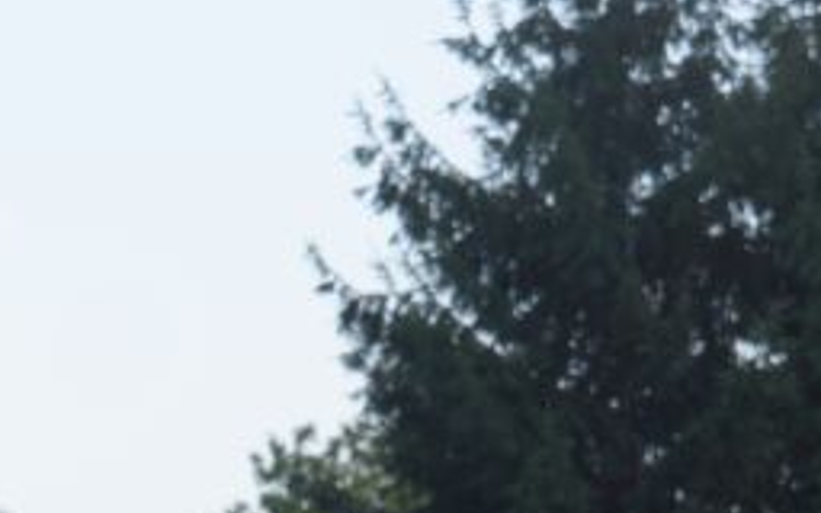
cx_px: -56
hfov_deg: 4.7
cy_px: 1071
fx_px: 9912
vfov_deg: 2.9
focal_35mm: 443
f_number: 6.3
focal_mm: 50
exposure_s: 1/200
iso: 100
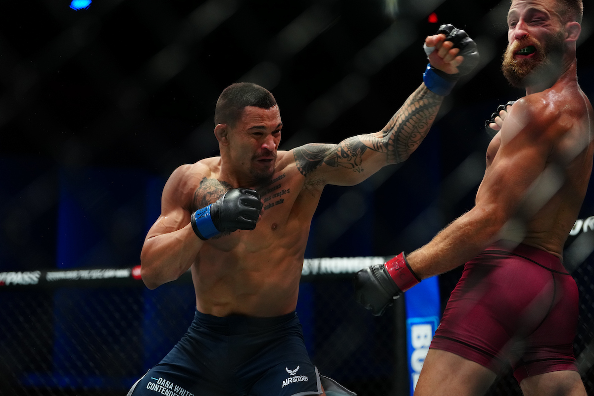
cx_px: 297
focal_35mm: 86
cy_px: 198
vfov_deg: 15.9
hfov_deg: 23.6
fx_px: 1419
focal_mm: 86
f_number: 2.8
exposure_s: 1/1000
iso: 3200
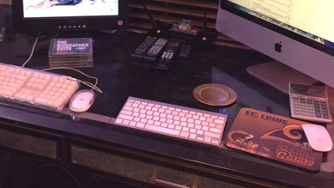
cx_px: 146
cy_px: 22
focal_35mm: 52
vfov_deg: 22.6
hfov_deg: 39.8
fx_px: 461
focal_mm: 4.15
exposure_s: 1/30
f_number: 2.2
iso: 125
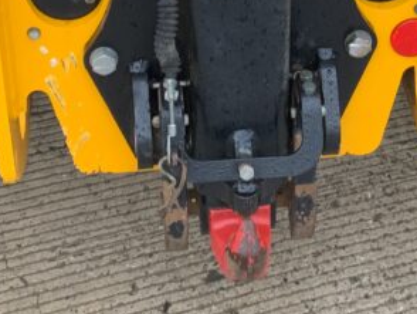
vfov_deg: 14.3
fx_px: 1218
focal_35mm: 101
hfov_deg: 19.4
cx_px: 278
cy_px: -41
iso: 64
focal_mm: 3
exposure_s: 1/112
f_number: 1.8
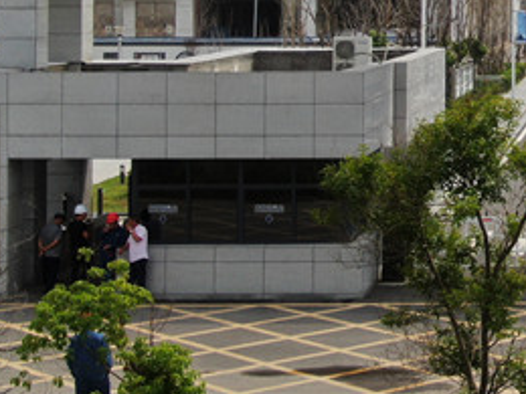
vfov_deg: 12.9
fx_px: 1717
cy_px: -37
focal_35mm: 113
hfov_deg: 16.6
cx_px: 649
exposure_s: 1/1000
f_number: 3.5
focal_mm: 7.23
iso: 100
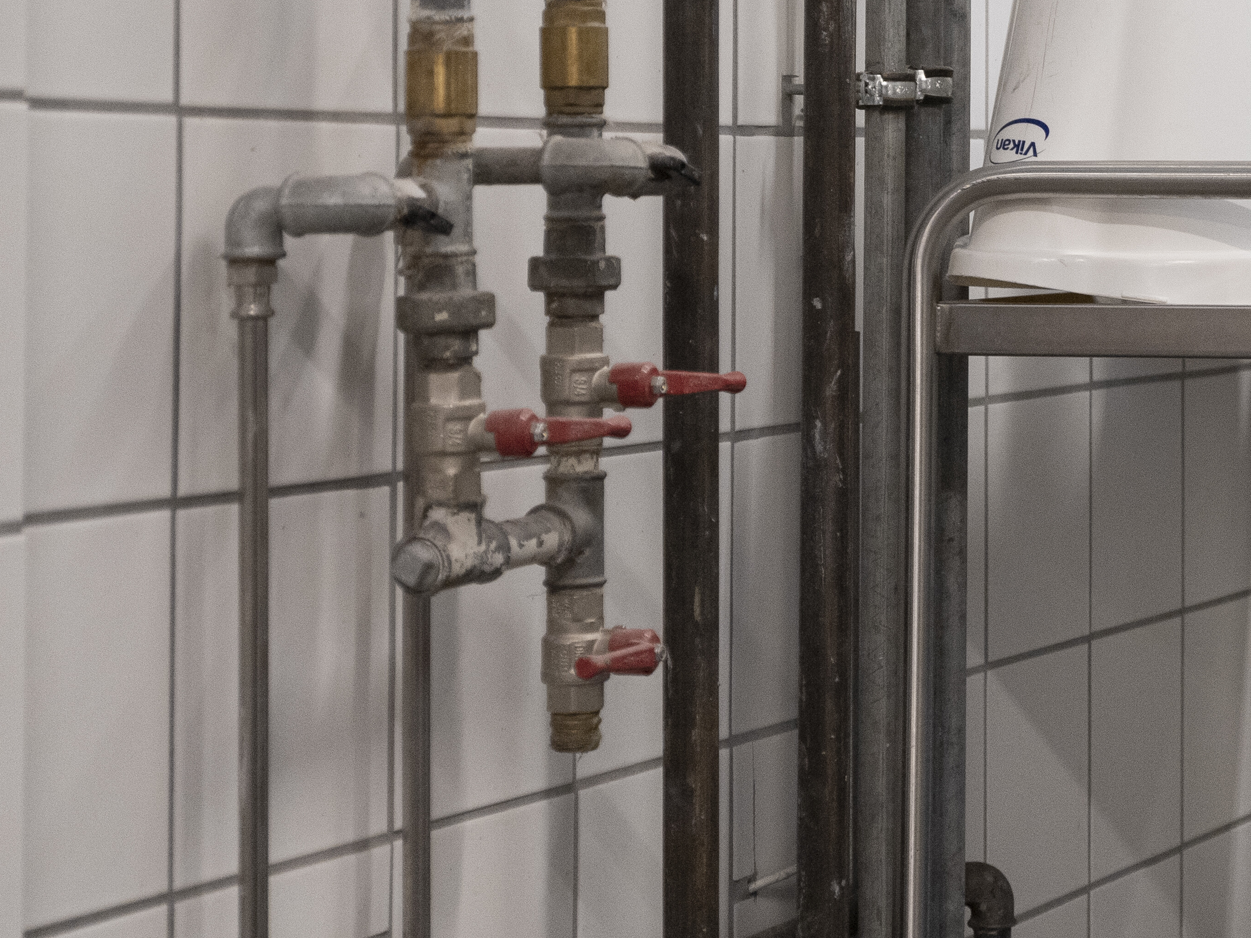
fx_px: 3831
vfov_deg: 13.9
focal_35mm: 106
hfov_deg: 17.6
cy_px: 332
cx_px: 1555
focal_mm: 44
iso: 1600
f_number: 4
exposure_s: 1/125
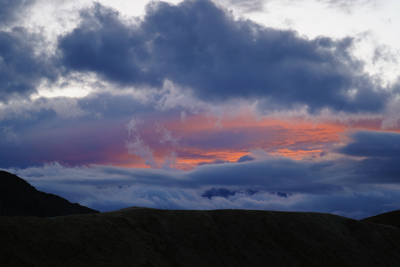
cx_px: 200
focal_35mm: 105
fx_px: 1167
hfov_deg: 19.5
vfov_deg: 13.0
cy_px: 134
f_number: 4
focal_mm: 105
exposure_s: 1/160
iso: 320
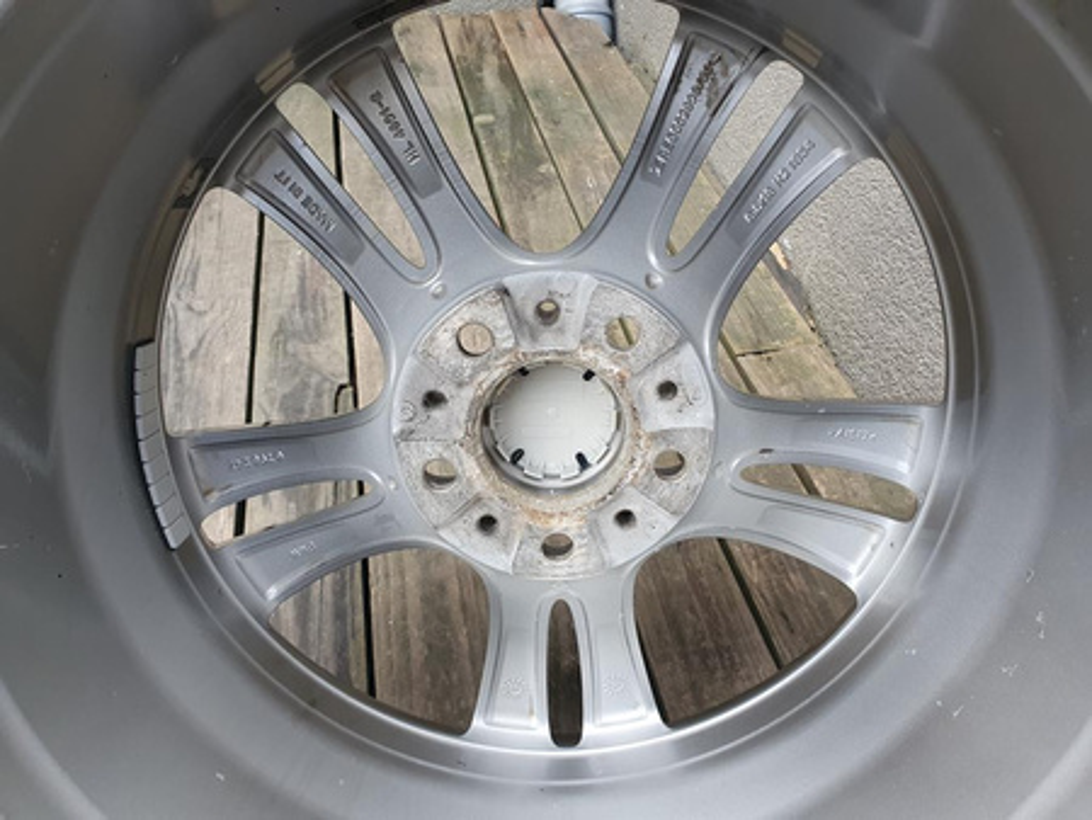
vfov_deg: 53.1
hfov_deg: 67.3
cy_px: 410
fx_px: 821
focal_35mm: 26
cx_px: 546
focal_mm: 4.32
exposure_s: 1/120
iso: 100
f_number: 2.4
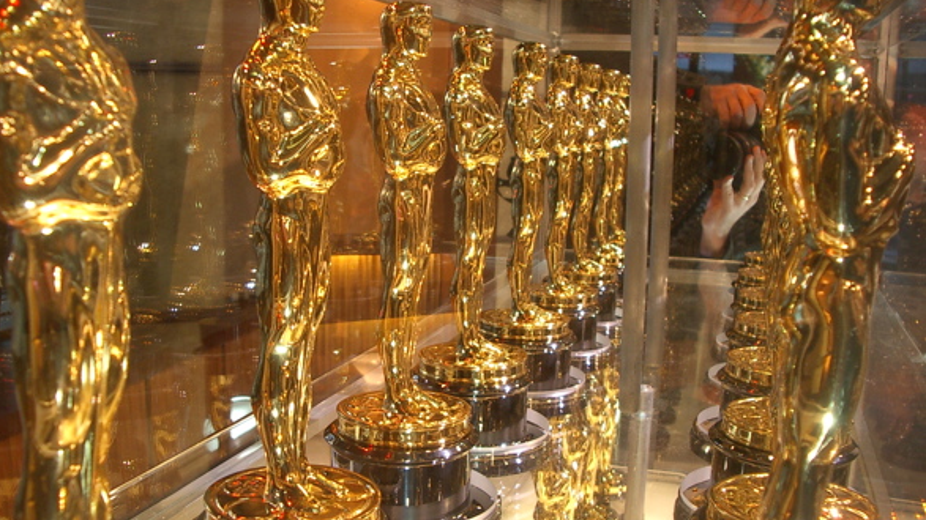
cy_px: 282
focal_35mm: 39
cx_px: 454
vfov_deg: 30.4
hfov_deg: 51.6
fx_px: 957
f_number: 2.6
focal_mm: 5.8
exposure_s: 1/60
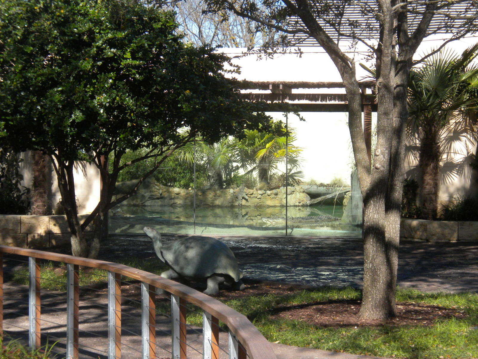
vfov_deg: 17.4
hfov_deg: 23.0
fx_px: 1174
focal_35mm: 85
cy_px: 180
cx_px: 239
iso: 150
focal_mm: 15
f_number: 5.1
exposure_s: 1/524
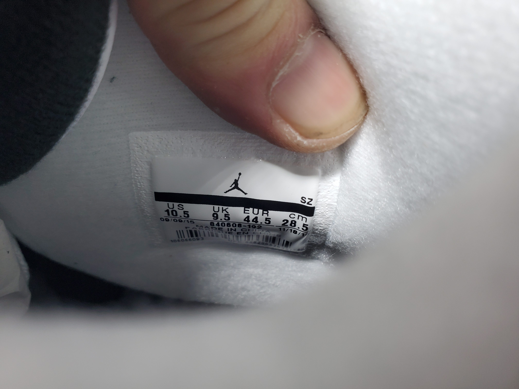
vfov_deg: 53.1
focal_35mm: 26
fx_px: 390
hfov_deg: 67.3
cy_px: 194
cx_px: 260
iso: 80
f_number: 2.4
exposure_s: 1/100
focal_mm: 4.3
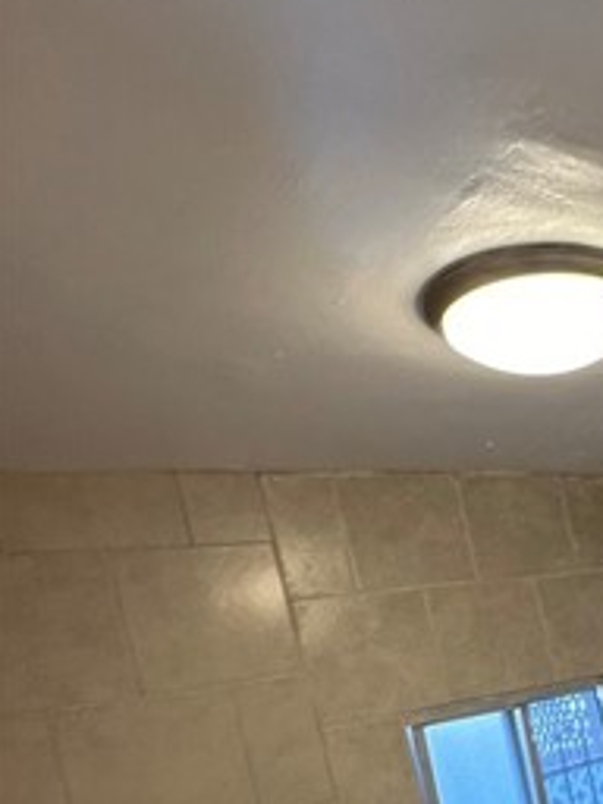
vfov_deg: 47.8
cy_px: 707
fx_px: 813
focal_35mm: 35
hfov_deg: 32.4
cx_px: 751
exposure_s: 1/120
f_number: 2.2
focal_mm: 2.22
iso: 125
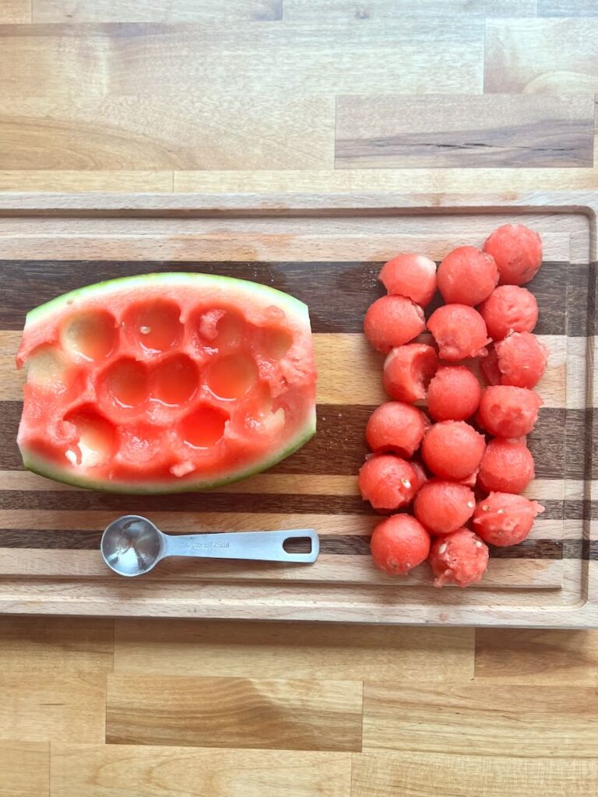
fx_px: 599
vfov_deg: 67.3
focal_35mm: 26
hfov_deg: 53.1
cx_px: 299
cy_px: 398
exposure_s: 1/90
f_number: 1.5
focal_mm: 5.7
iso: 64
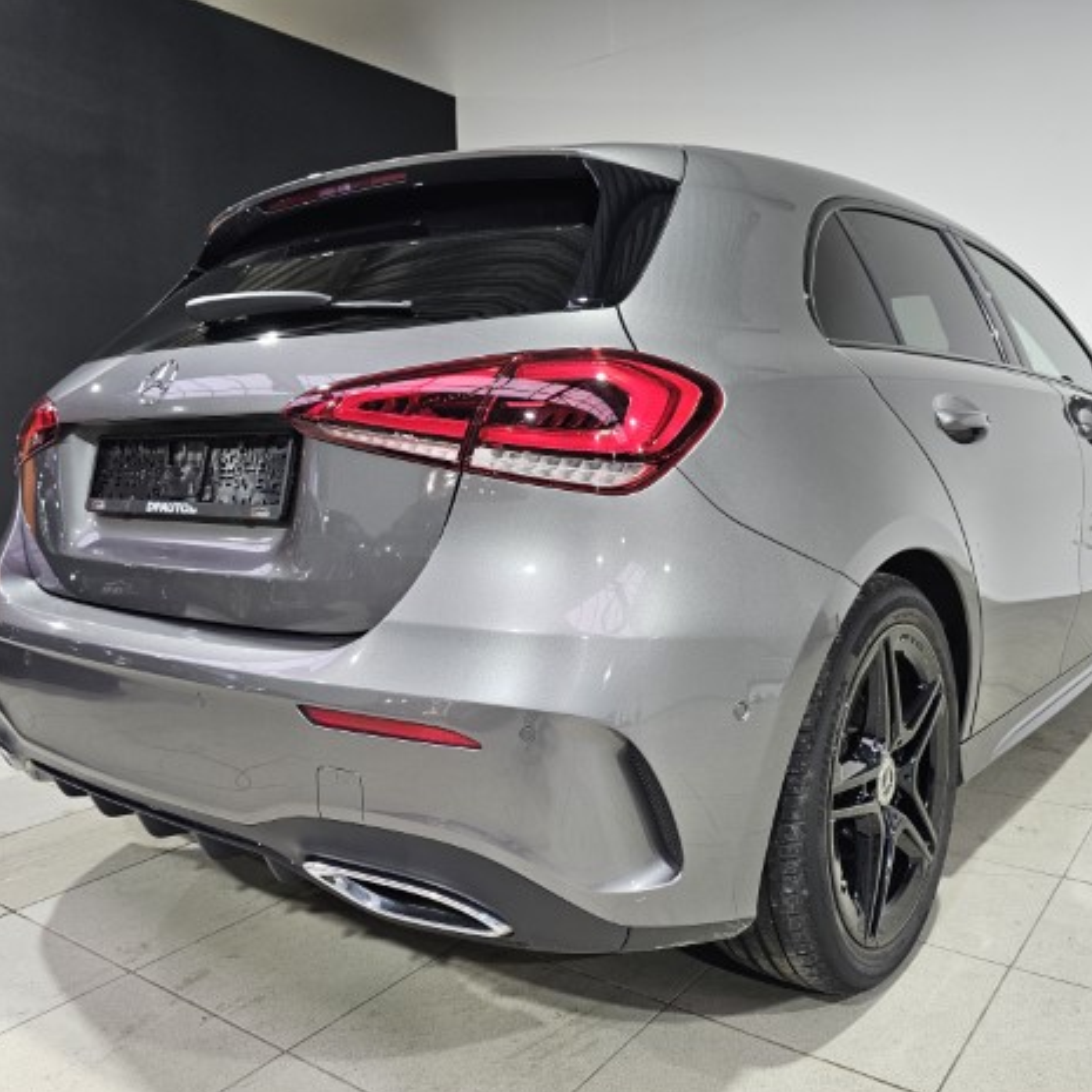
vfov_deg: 57.3
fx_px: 999
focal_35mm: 28
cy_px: 561
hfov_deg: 57.2
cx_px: 592
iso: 200
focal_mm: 6.3
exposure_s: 1/100
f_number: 1.7
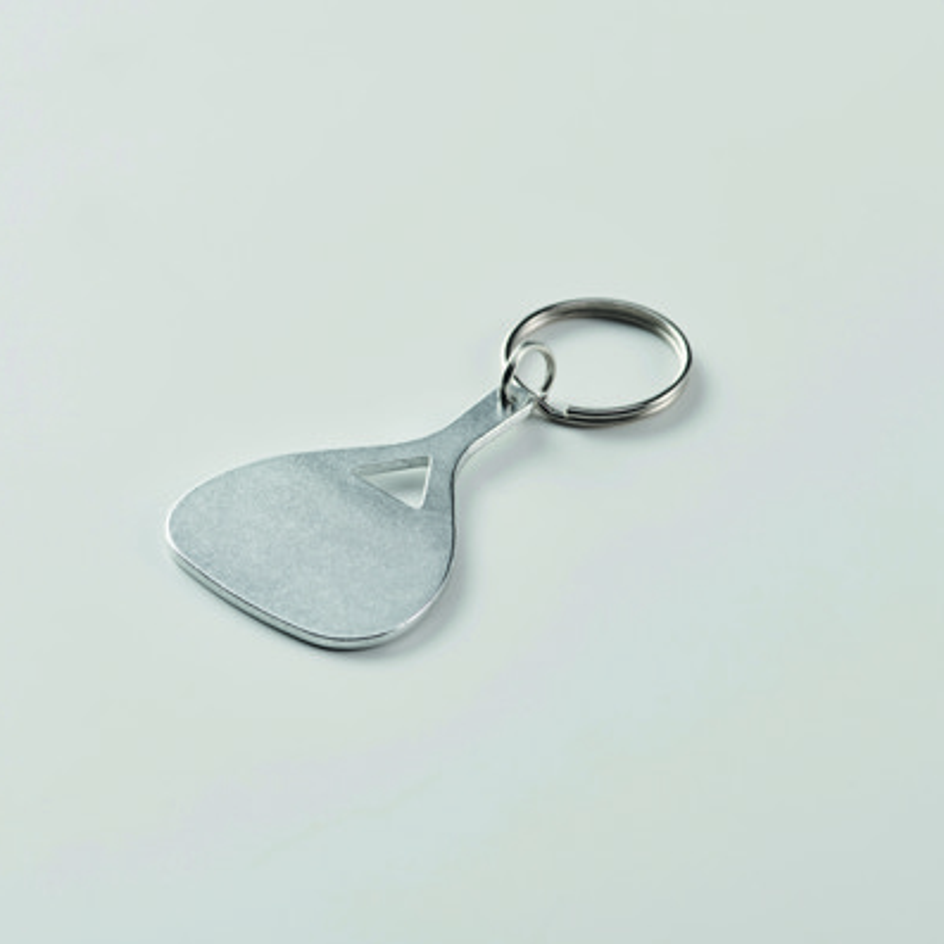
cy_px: 471
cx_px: 262
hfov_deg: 12.9
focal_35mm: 135
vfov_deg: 12.9
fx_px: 4165
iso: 160
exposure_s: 1/125
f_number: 16
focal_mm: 105
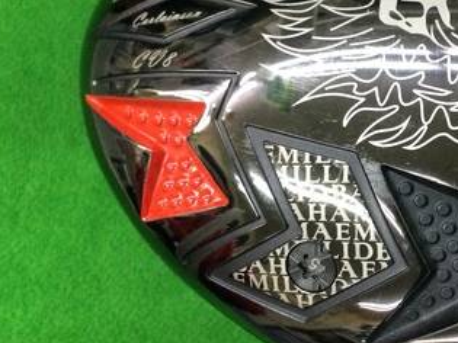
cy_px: 137
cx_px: 395
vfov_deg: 23.2
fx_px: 833
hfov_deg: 29.7
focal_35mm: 63
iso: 160
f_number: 2.4
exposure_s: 1/30
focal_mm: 3.3
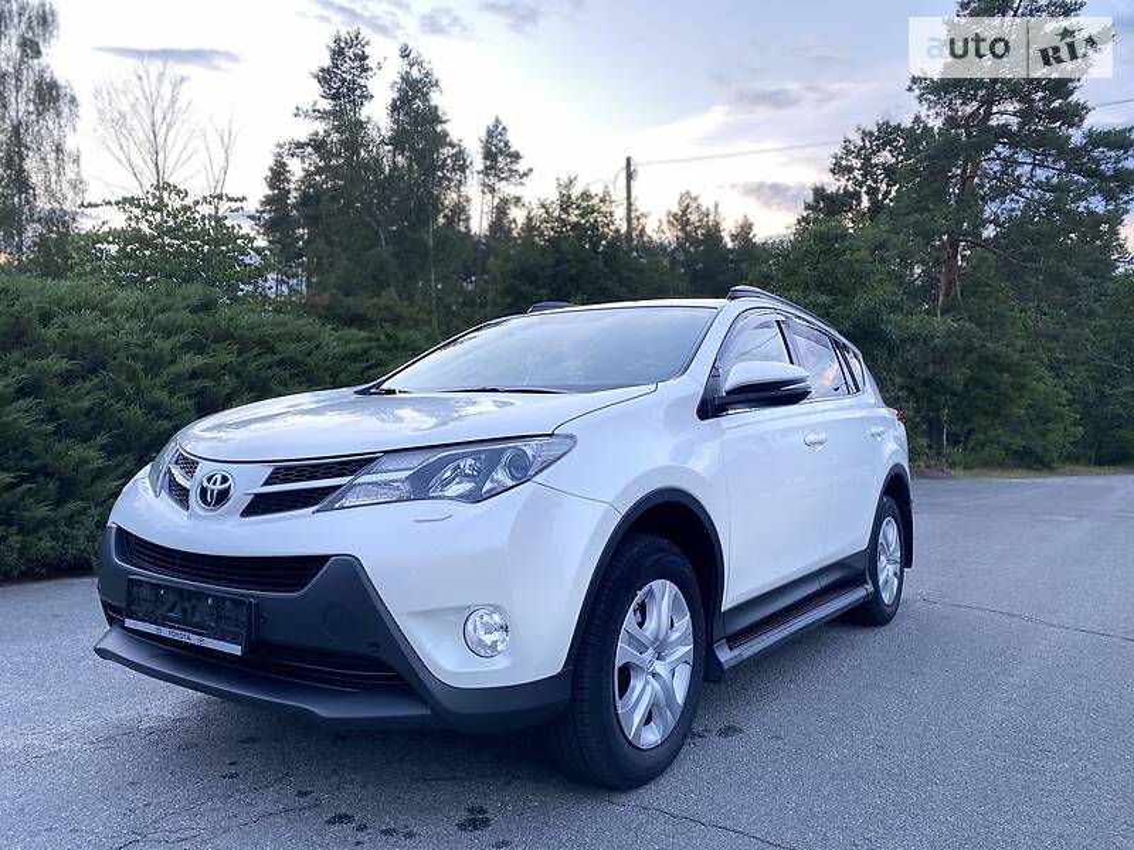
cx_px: 567
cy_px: 425
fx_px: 852
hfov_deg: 67.3
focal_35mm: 26
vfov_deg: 53.1
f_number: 1.8
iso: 64
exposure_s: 1/122
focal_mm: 4.2
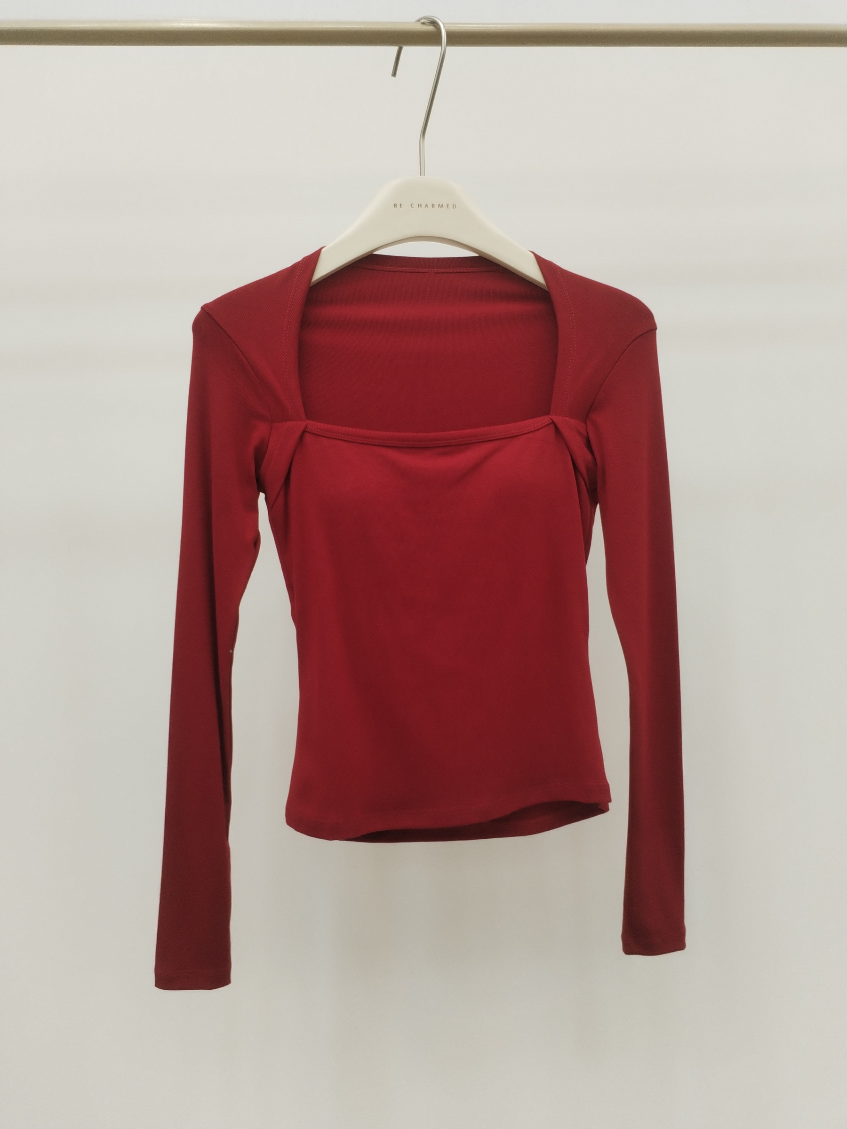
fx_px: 946
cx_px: 424
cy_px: 564
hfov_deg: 48.2
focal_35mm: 29
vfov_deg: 61.7
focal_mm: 4.75
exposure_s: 1/120
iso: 297
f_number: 1.8
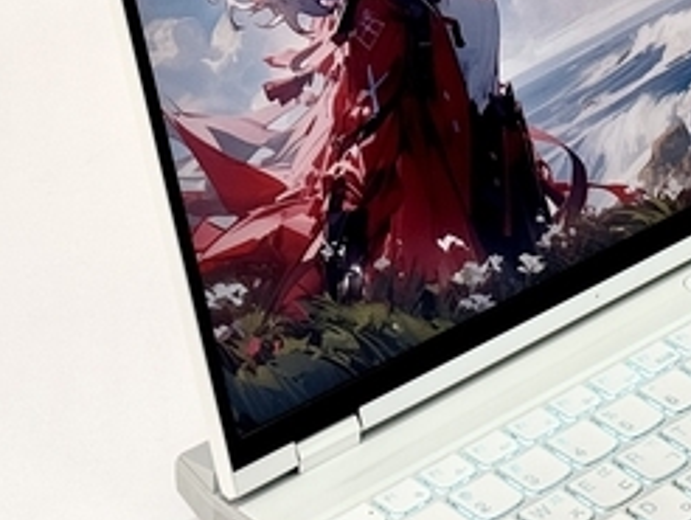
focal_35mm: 156
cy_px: 174
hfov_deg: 12.4
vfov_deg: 9.5
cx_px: 817
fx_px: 3117
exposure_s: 1/121
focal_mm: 6.76
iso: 50
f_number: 1.78
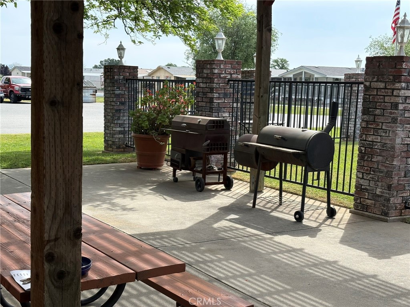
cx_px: 205
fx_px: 616
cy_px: 154
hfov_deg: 36.8
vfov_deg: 28.0
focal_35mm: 52
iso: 50
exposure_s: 1/1848
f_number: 1.6
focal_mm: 5.96
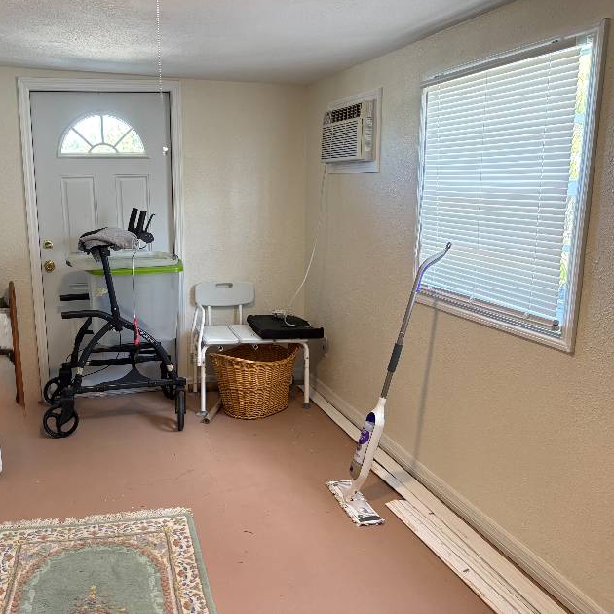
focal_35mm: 31
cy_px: 305
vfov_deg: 52.5
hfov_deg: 51.5
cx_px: 203
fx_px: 622
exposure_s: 1/60
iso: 160
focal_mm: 5.96
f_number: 1.6
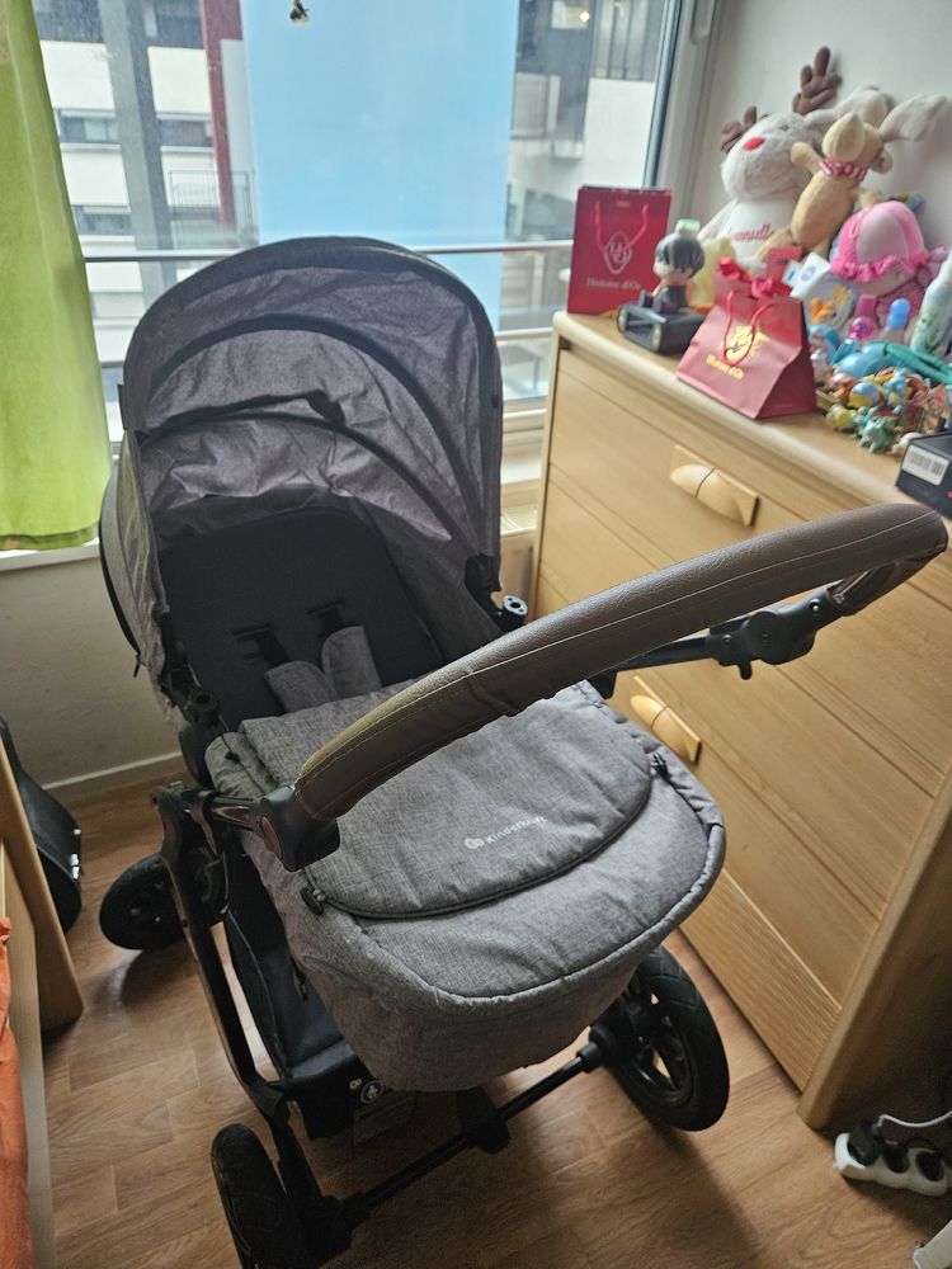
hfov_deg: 58.9
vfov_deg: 73.9
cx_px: 476
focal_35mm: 23
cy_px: 634
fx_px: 843
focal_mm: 5.4
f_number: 1.8
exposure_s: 1/142
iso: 500
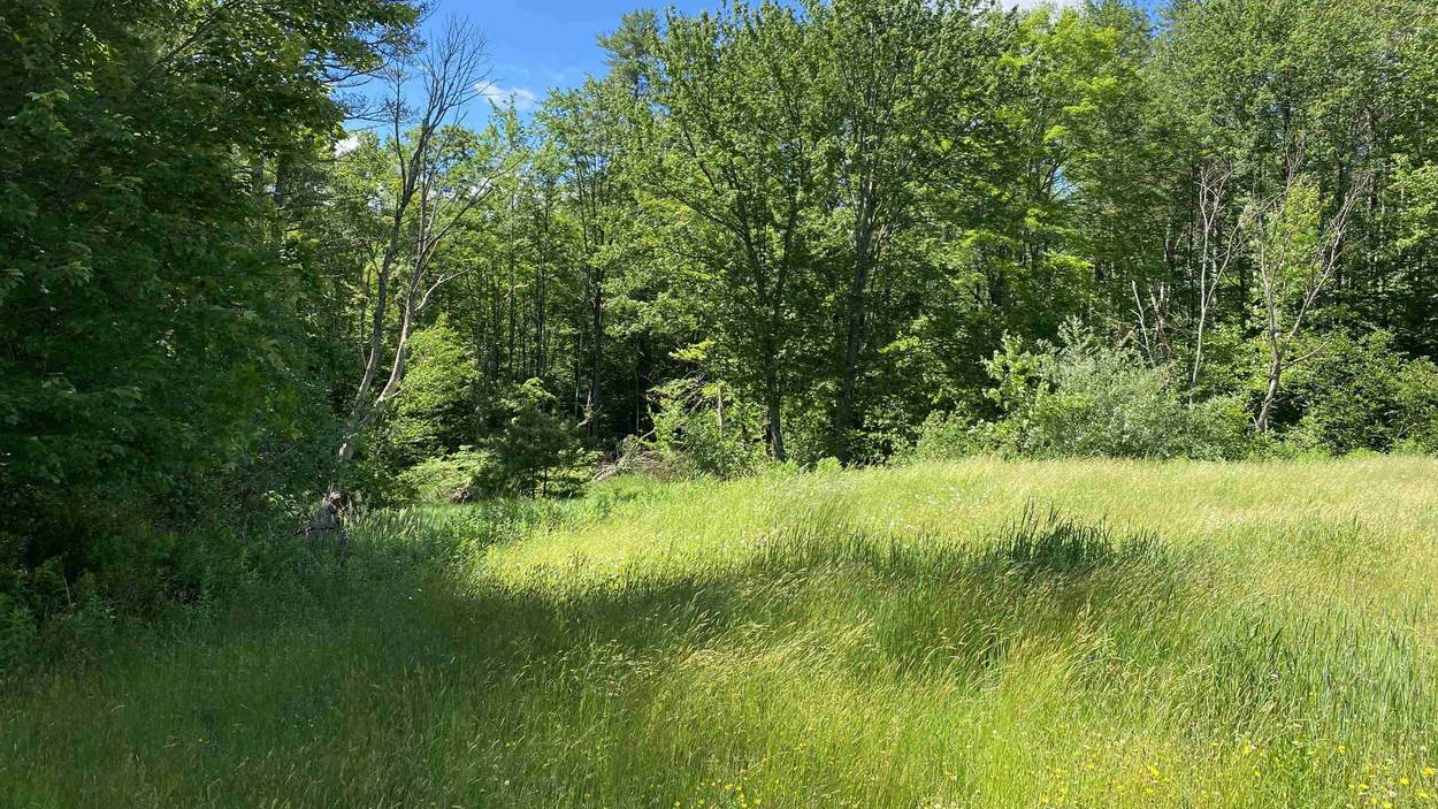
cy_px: 306
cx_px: 707
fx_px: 1106
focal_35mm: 29
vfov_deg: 39.9
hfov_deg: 66.1
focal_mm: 4.25
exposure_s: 1/1034
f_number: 1.8
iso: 32
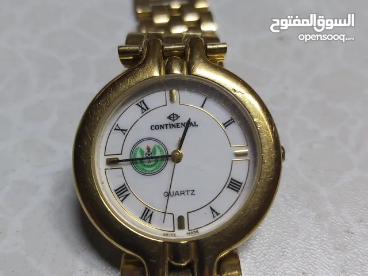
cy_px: 138
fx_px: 276
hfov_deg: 67.3
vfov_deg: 53.1
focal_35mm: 26
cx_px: 184
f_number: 1.7
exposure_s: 1/50
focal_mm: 3.92
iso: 80
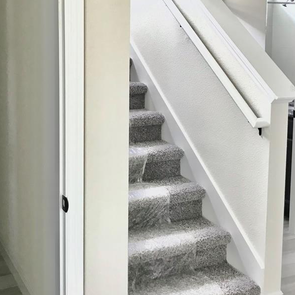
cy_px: 88
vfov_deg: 33.6
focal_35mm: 50
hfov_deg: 33.8
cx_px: 102
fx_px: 482
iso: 40
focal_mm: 3.99
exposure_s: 1/20
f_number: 1.8
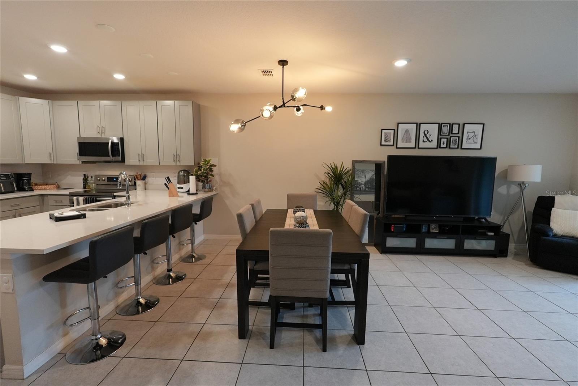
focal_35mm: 16
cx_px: 289
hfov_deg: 96.7
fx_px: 257
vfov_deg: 73.8
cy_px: 193
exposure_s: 1/160
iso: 1250
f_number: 3.2
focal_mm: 11
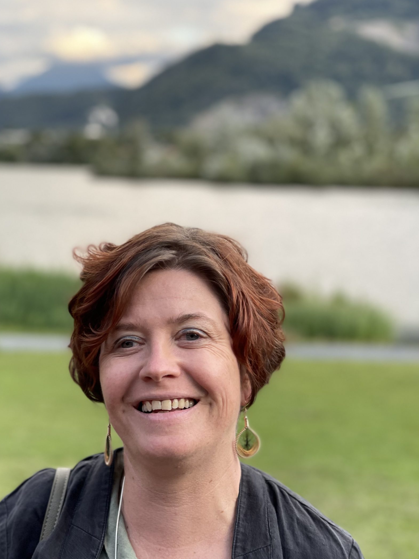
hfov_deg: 18.9
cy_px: 336
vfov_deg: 25.0
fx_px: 1259
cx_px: 167
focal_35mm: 78
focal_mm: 7.5
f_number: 2.2
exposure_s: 1/121
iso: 64
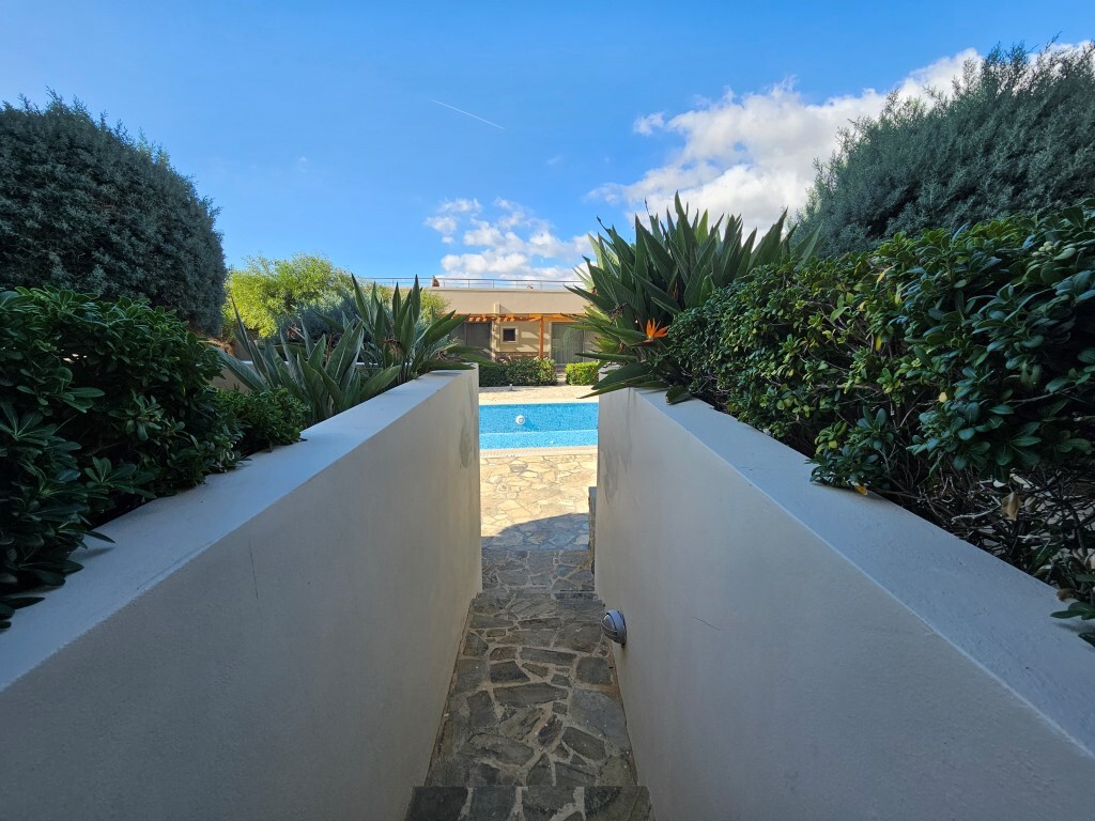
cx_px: 548
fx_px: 411
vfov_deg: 89.9
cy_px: 410
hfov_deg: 106.2
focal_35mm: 13
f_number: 2.2
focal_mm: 2.2
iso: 50
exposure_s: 1/939
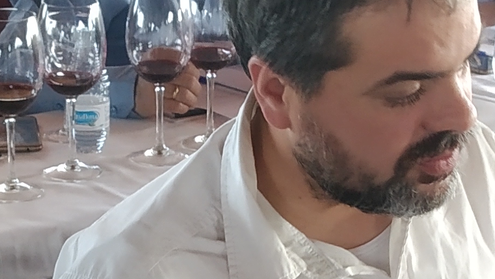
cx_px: 180
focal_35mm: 124
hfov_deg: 17.3
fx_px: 1627
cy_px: 395
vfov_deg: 9.5
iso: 160
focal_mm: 3.82
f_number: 2.2
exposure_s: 1/33
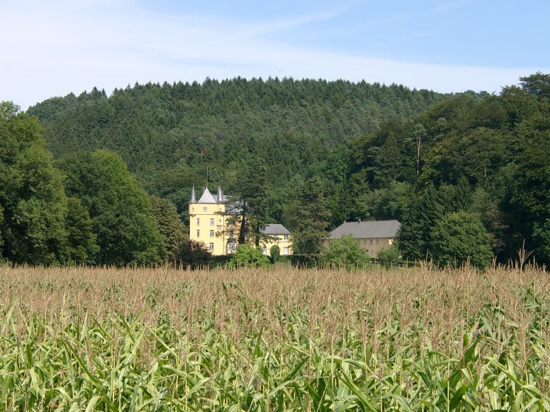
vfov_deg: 14.8
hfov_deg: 19.6
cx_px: 275
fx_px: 1589
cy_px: 206
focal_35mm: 100
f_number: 4
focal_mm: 20.74
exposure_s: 1/399
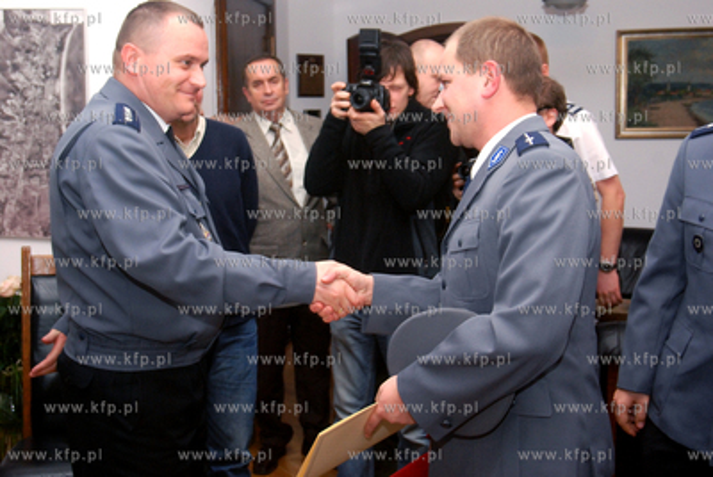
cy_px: 238
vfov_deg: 32.0
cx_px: 356
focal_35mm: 42
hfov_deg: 46.3
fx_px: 833
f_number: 5.6
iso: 1000
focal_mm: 28
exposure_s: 1/60
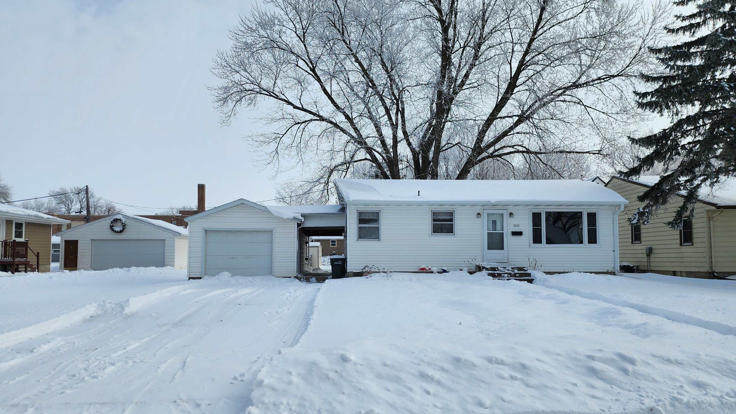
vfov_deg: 44.3
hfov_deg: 71.9
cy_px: 234
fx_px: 507
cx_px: 366
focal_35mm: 26
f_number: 1.8
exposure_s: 1/1425
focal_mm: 6.4
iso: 12
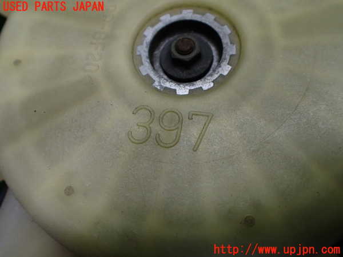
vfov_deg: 46.8
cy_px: 128
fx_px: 297
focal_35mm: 30
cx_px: 172
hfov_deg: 60.0
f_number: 2.3
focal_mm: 5.4
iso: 200
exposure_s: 1/125
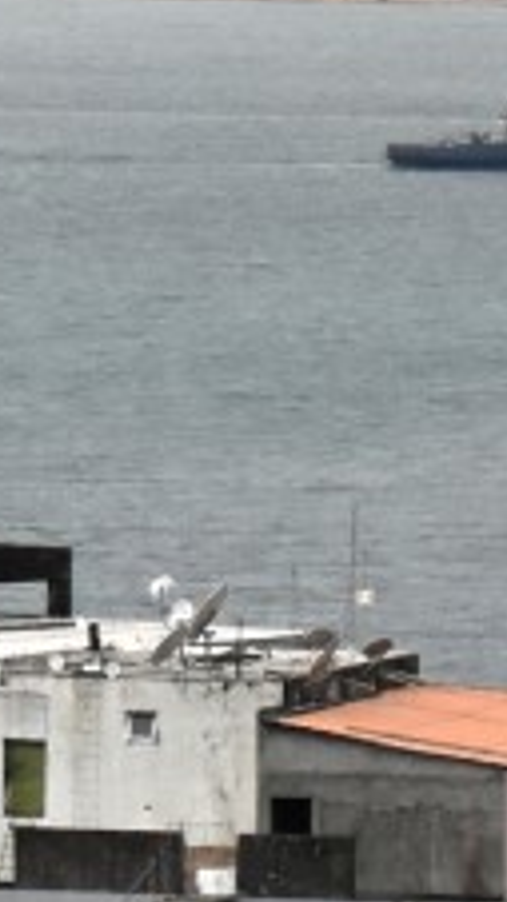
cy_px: -144
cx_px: -84
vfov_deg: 3.5
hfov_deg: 2.0
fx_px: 14847
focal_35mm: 621
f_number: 5.6
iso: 800
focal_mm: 55
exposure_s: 1/800
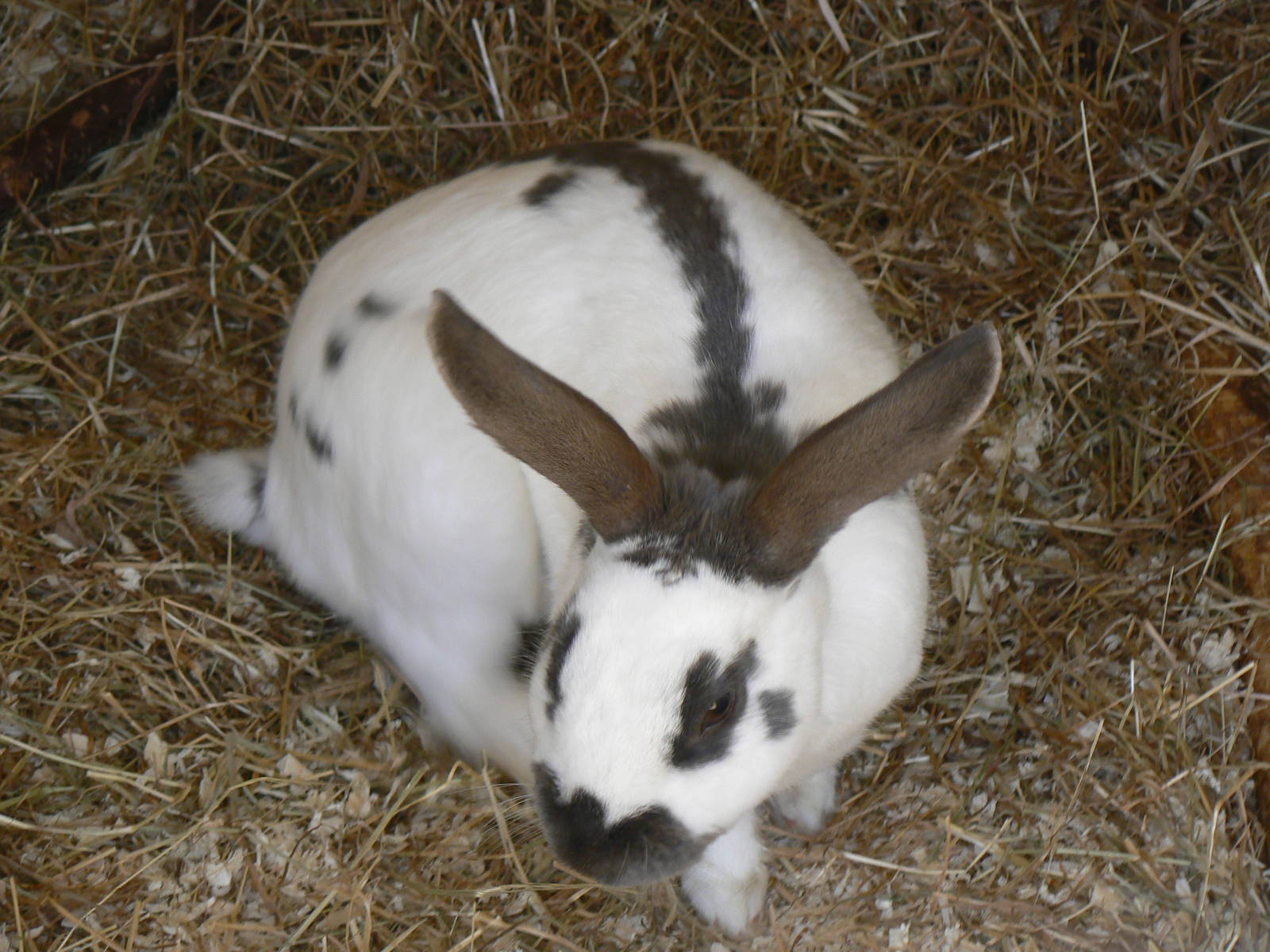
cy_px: 476
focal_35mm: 147
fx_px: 5393
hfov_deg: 13.4
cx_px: 635
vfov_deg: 10.1
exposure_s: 1/50
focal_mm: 24.6
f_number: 3.6
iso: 80
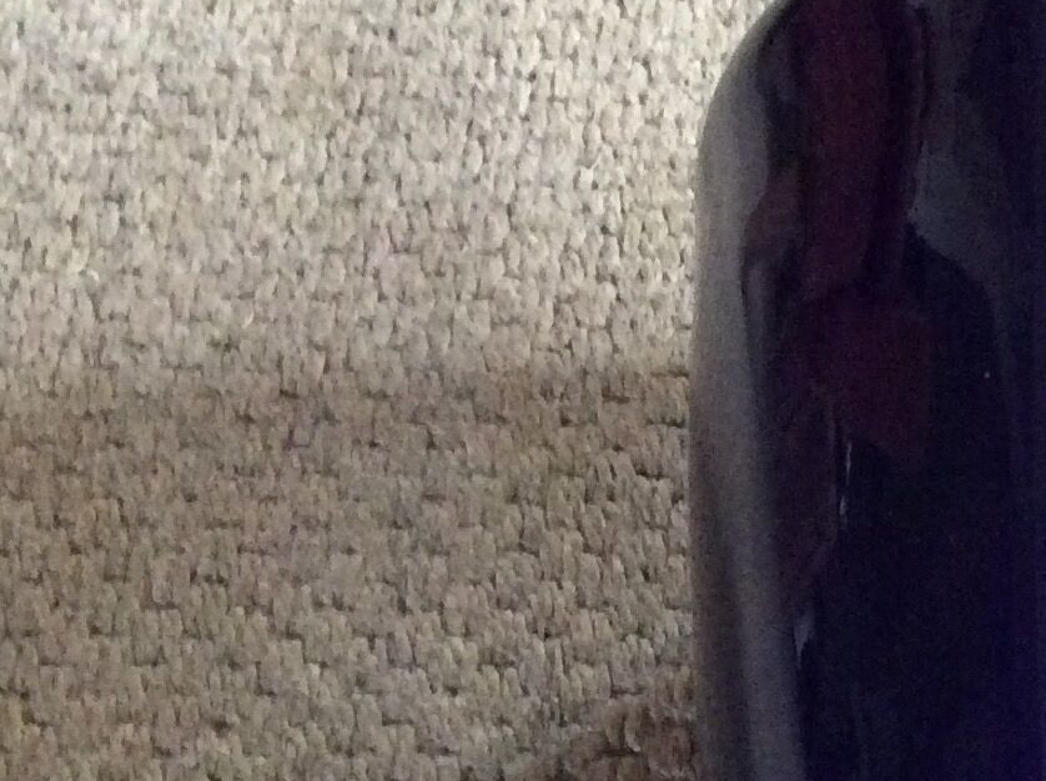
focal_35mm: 99
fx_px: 2987
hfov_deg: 18.1
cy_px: 696
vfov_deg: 14.8
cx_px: 1478
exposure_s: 1/20
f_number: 2.4
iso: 320
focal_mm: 3.3
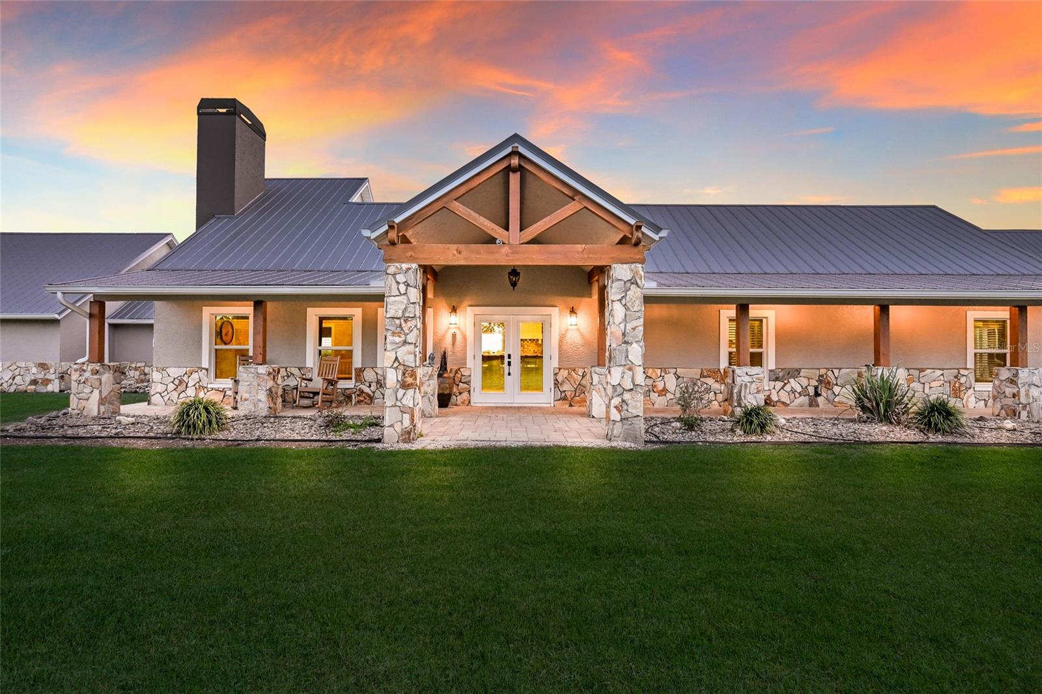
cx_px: 521
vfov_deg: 67.4
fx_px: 521
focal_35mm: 18
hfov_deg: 90.0
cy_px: 347
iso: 800
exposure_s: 1/40
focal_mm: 18
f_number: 8
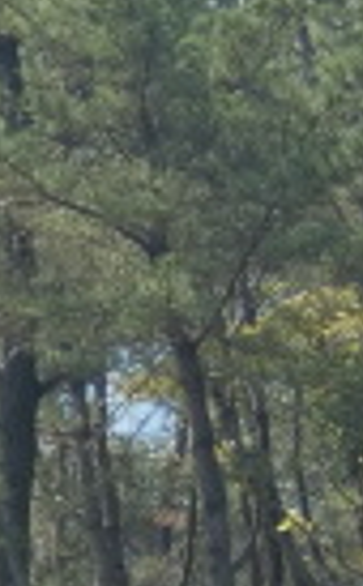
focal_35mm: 457
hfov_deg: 2.9
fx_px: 7272
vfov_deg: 4.6
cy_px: 590
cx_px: -145
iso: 64
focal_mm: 16.51
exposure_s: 1/160
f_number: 5.4
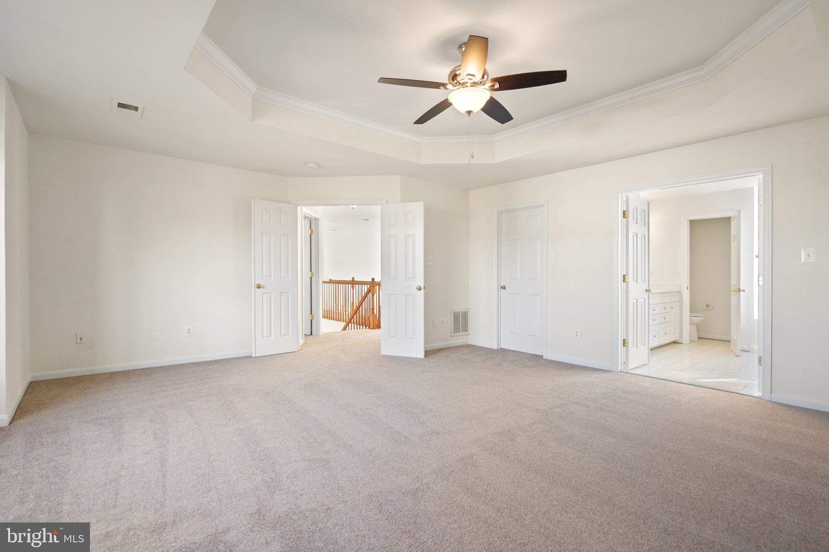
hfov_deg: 96.7
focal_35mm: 16
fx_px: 368
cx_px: 414
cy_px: 276
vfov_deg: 73.7
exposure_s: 1/20
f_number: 8
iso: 500
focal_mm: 16
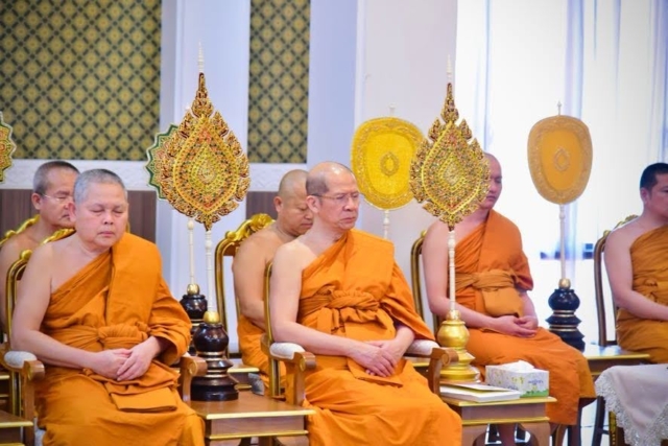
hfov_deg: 17.1
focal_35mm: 120
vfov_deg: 11.4
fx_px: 2227
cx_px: 334
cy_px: 223
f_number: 4
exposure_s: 1/100
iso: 3200
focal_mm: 120
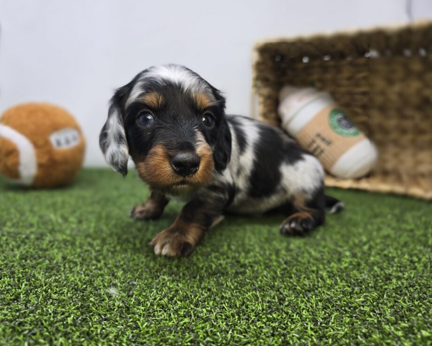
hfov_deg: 67.9
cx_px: 195
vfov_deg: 56.8
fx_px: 320
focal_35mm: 25
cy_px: 169
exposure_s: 1/120
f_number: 1.7
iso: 64
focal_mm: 6.3
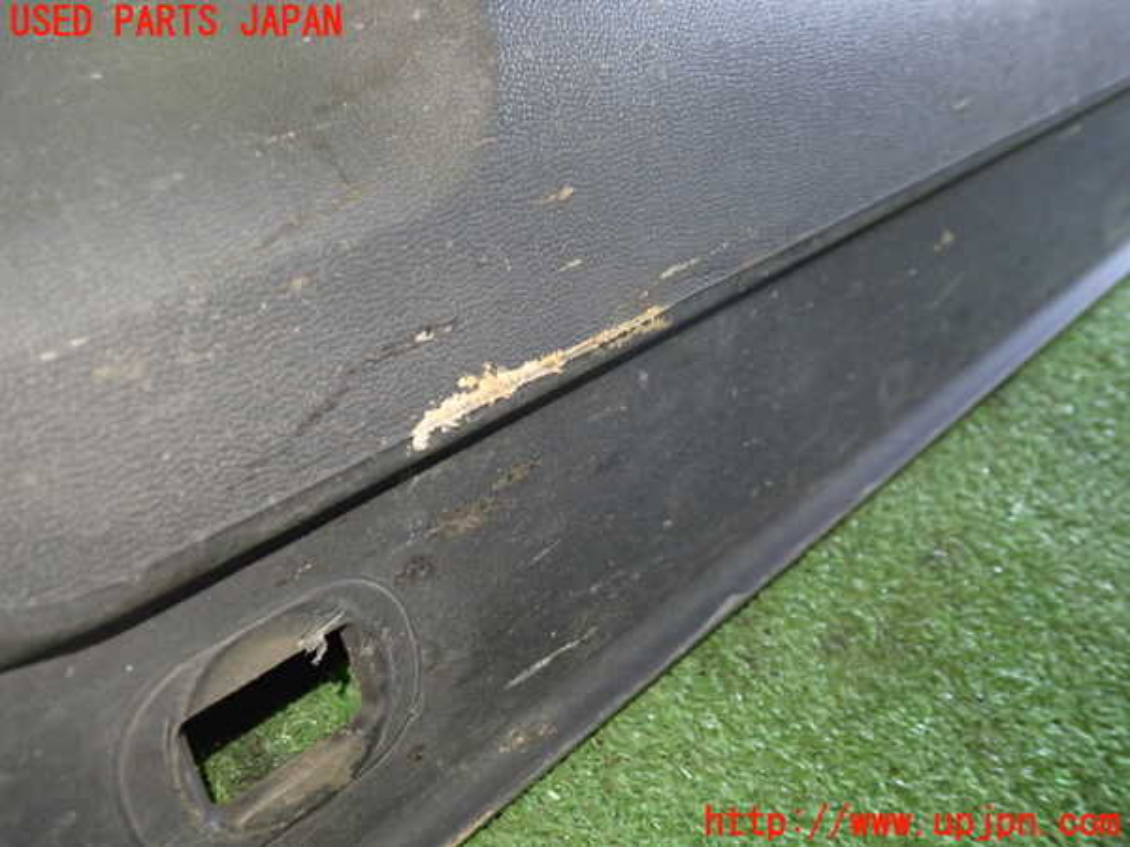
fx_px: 979
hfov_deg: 60.0
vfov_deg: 46.8
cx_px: 565
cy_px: 424
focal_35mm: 30
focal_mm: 5.4
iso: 500
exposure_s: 1/30
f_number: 2.3
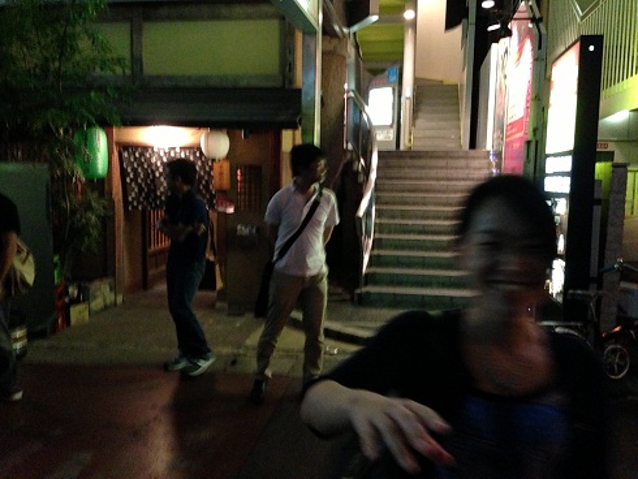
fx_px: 609
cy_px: 240
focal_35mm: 33
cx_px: 319
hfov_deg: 55.3
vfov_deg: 43.0
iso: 800
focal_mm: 4.13
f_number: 2.4
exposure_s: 1/20
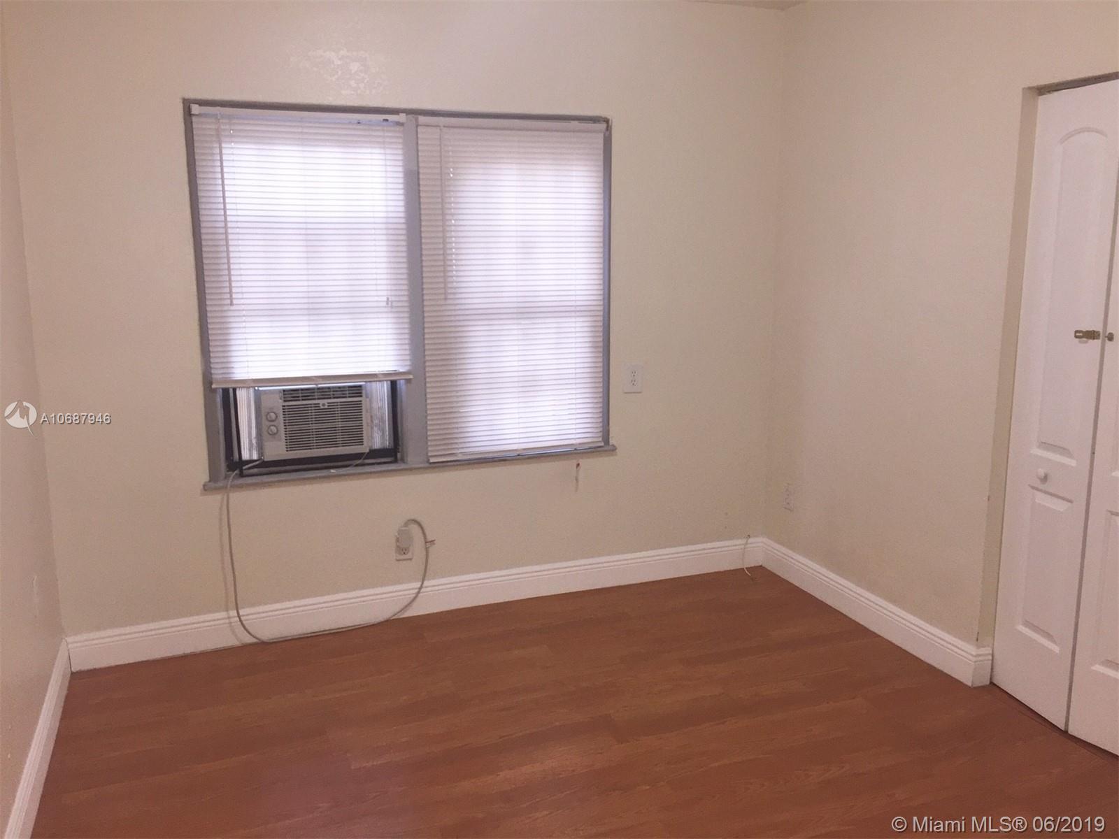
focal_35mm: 29
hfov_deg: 61.7
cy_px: 420
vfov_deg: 48.2
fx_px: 937
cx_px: 560
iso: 80
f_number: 2.2
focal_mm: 4.15
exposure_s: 1/30
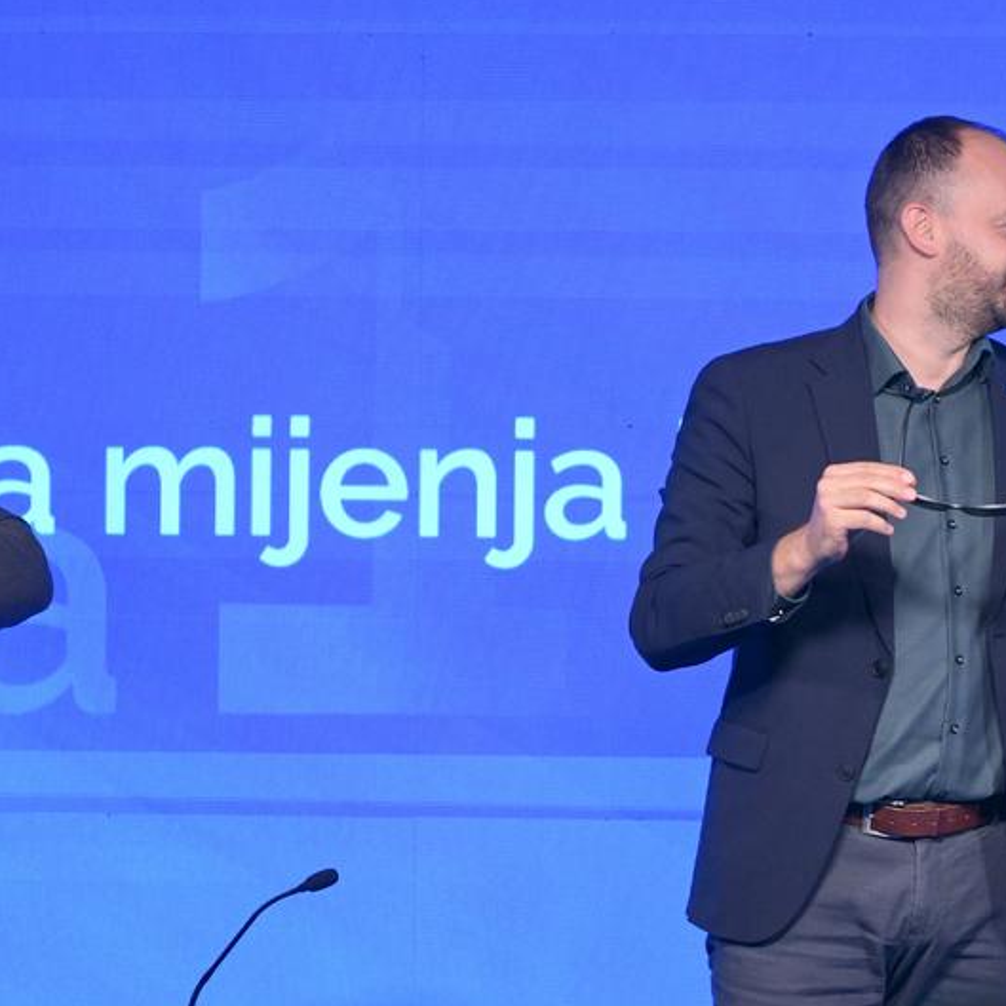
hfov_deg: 3.4
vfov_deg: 3.4
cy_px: 790
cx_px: 650
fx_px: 16900
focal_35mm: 514
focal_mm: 200
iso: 1600
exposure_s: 1/200
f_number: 2.8
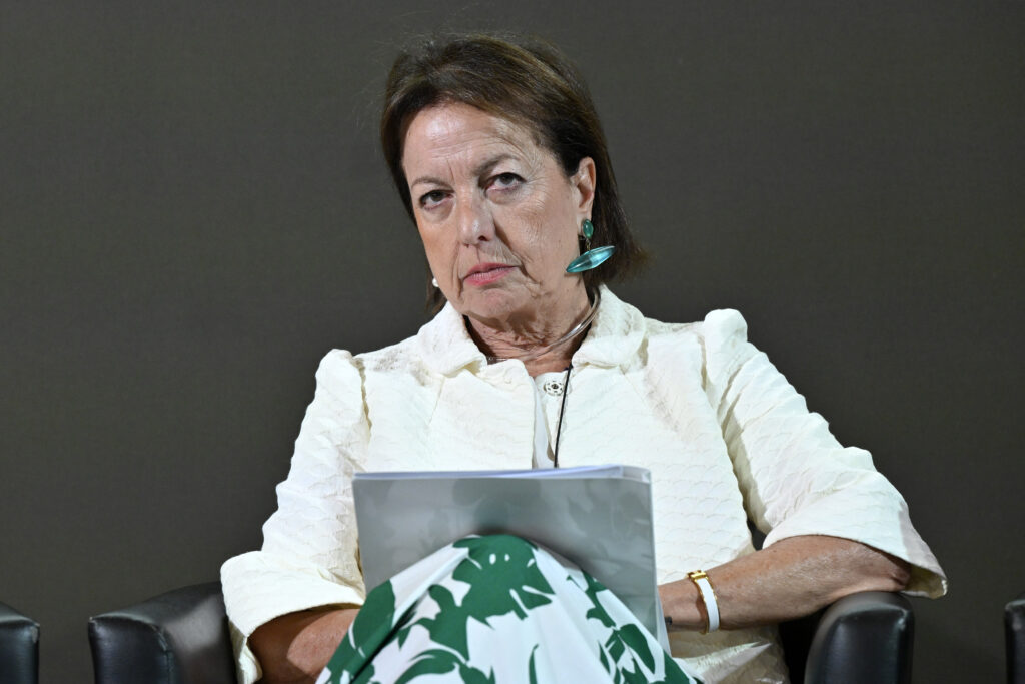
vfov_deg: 9.5
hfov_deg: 14.2
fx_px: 4129
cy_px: 342
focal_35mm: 145
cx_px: 512
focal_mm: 145
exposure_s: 1/160
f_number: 5.6
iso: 3200
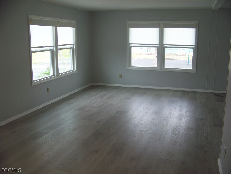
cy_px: 87
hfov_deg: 51.4
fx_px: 240
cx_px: 116
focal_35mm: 36
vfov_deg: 39.7
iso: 64
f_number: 2.8
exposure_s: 1/60
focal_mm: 5.85
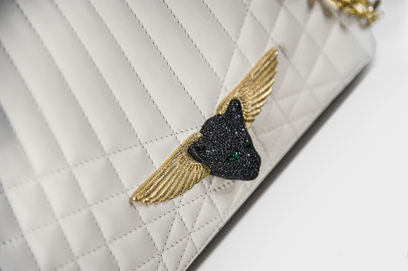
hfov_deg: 17.1
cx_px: 204
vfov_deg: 11.4
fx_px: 1359
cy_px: 136
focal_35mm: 120
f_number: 4
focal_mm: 120
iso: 1000
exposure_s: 1/100
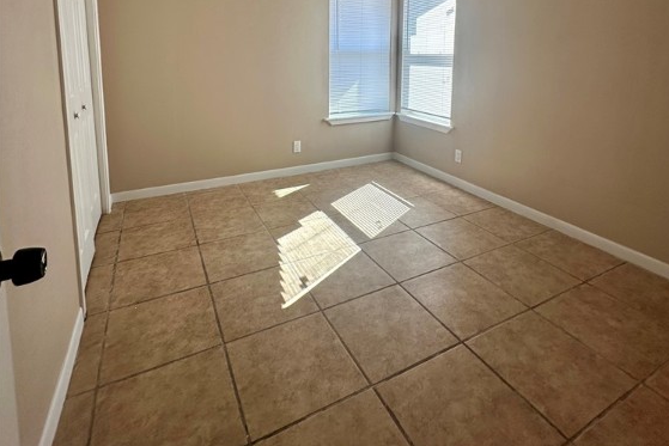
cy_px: 92
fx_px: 372
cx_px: 340
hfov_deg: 84.0
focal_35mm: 20
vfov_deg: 57.5
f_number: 2.2
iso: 40
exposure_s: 1/177
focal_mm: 2.22
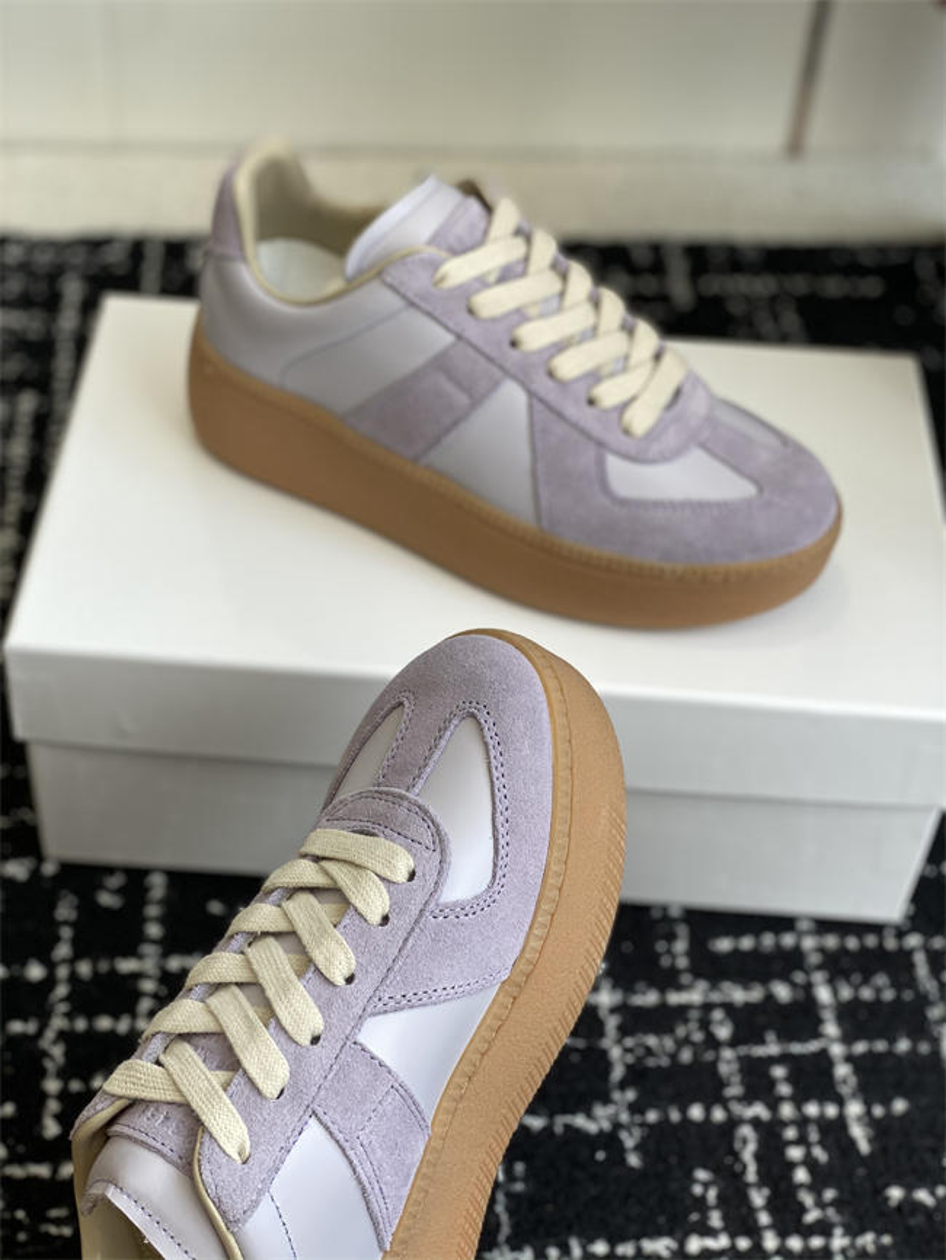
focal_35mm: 52
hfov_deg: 28.0
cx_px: 473
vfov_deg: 36.8
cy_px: 630
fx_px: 1894
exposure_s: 1/122
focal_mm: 6
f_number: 2
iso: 20
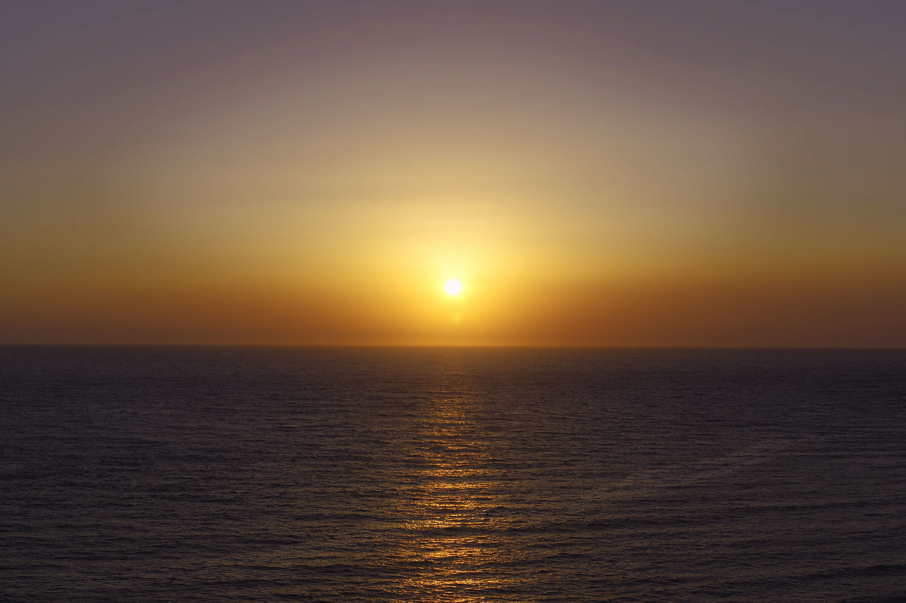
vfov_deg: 25.9
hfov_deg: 38.2
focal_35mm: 52
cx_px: 453
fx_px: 1308
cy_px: 302
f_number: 9
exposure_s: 1/320
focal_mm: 35
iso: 100
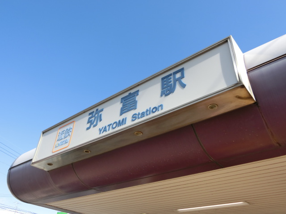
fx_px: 240
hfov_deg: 61.7
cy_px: 107
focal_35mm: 29
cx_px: 143
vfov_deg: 48.2
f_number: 3.7
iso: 80
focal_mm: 5.2
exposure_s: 1/500
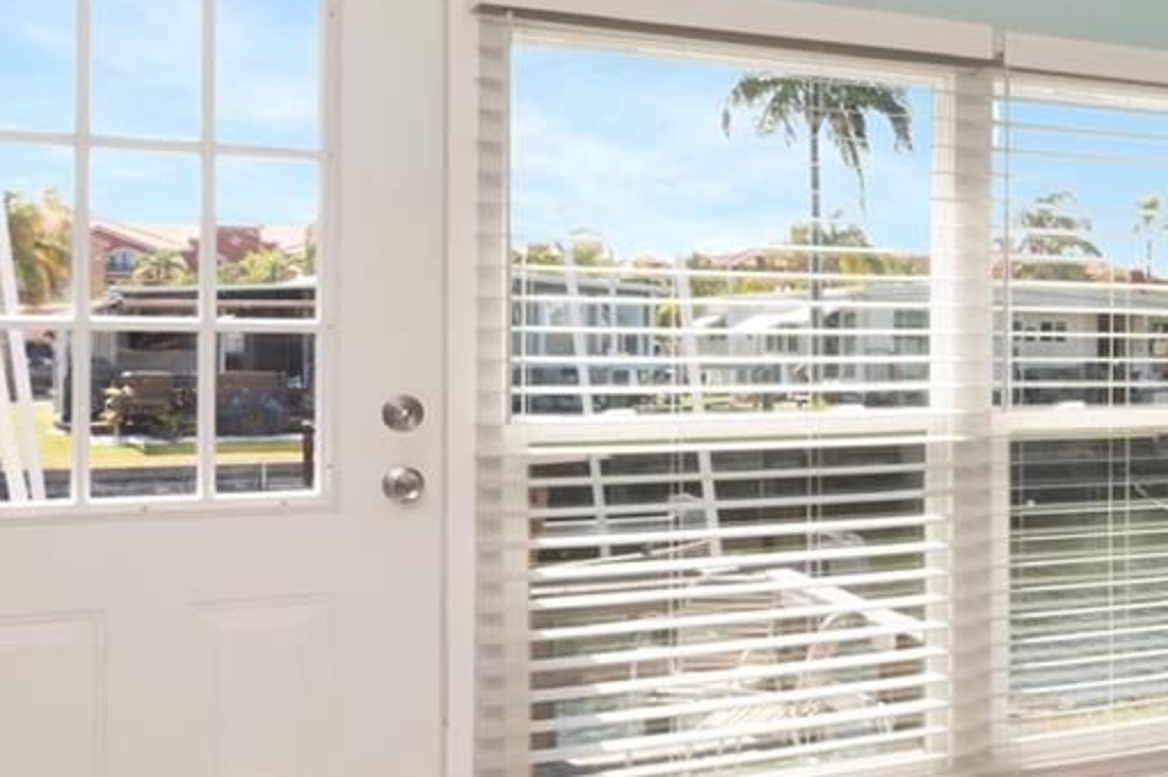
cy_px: 363
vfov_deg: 28.6
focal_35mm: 47
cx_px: 1424
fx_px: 1524
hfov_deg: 33.5
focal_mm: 10
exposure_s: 1/200
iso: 500
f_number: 13
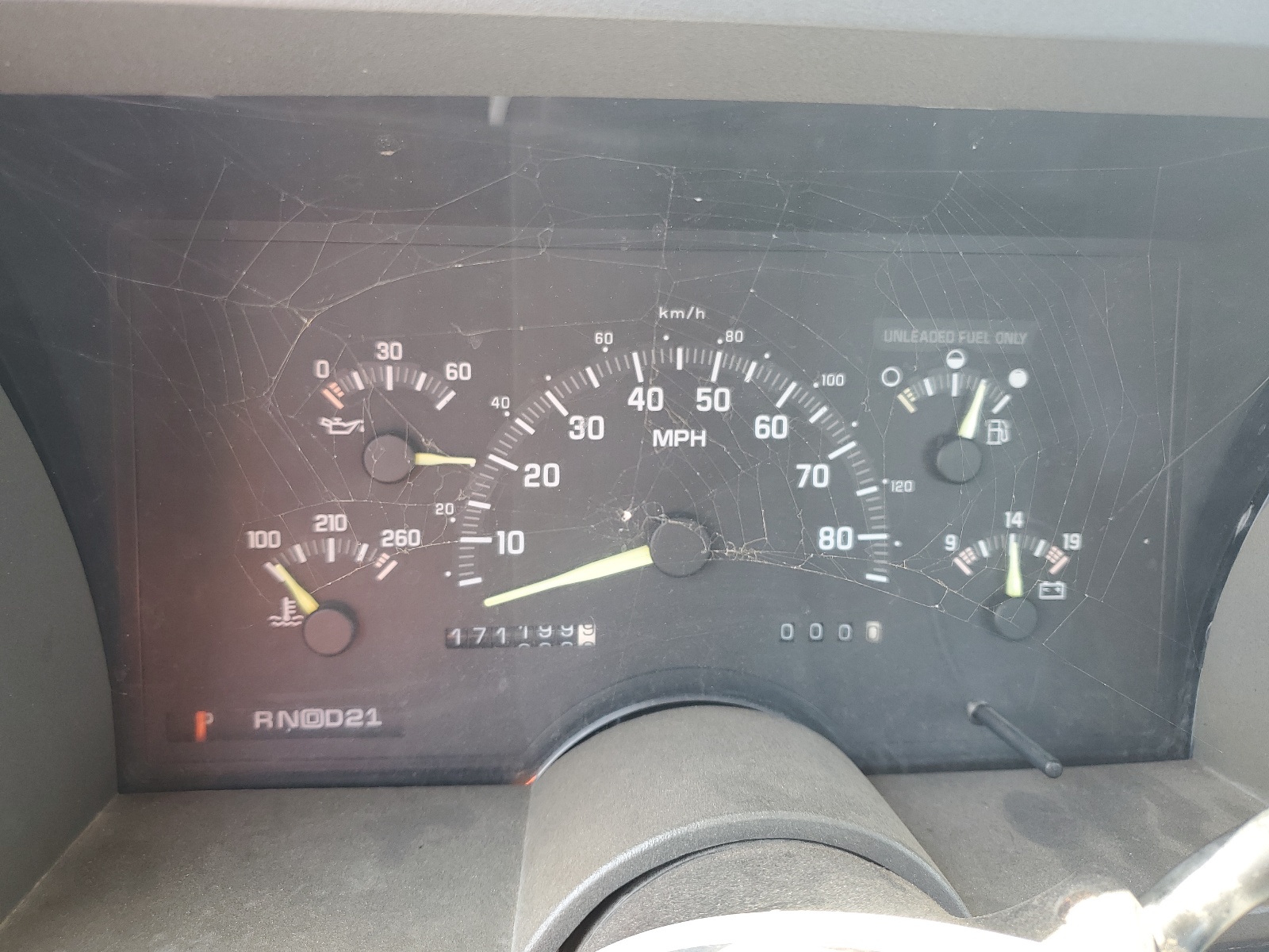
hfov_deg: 67.3
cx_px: 634
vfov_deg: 53.1
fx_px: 953
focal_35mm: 26
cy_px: 476
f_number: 1.5
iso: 50
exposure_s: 1/60.2
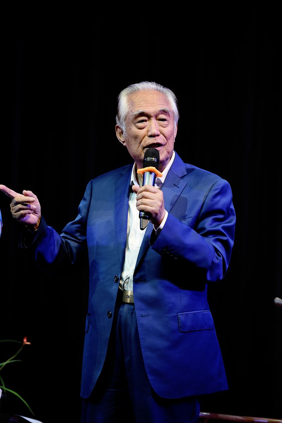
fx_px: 2175
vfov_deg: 11.1
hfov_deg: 7.4
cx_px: 141
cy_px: 212
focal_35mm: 185
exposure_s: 1/160
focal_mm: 185
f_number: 3.5
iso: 500
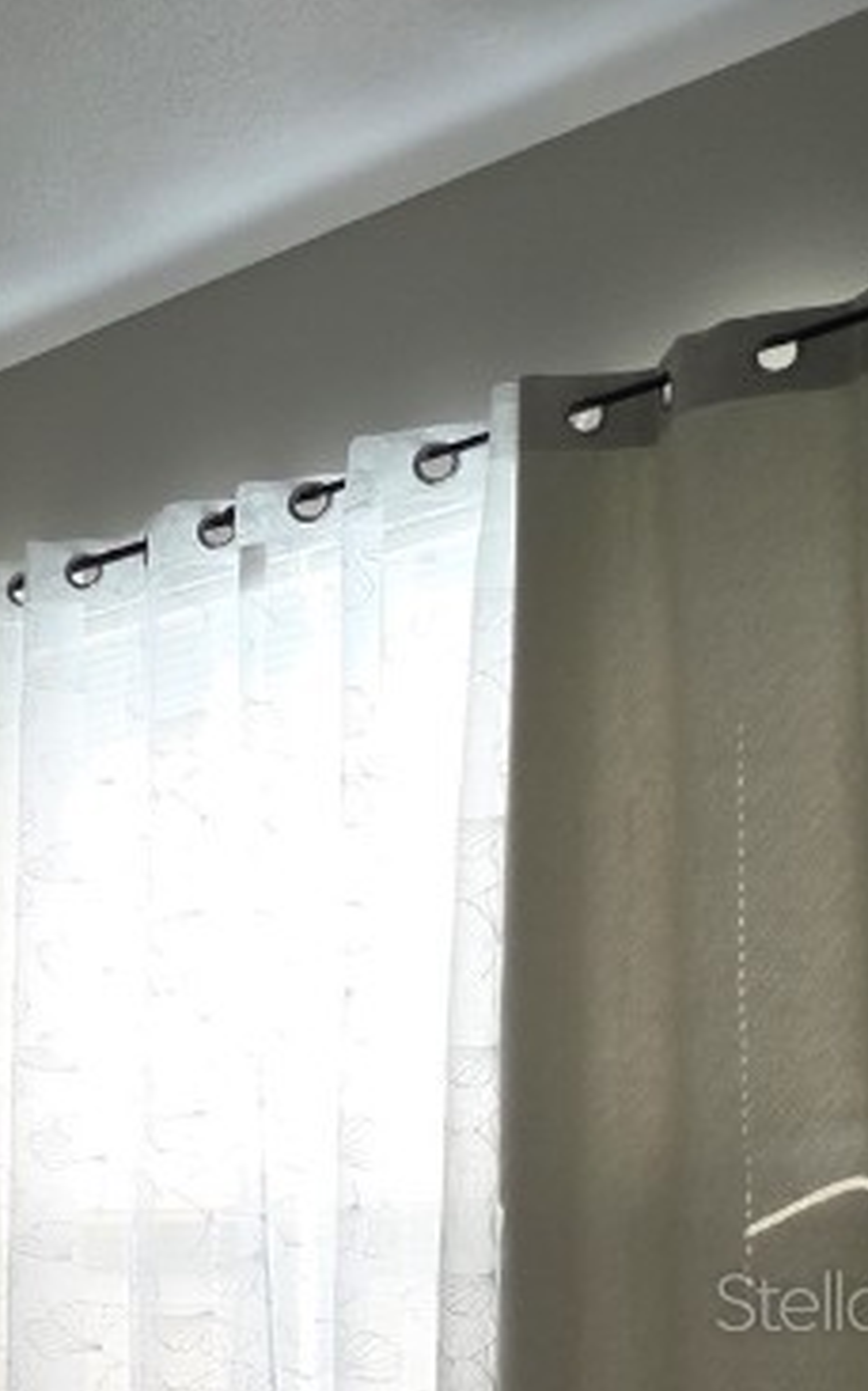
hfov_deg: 15.4
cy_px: 1300
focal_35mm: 68
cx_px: -868
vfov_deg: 28.8
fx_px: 2577
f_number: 1.8
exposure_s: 1/60
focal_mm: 5.4
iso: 80
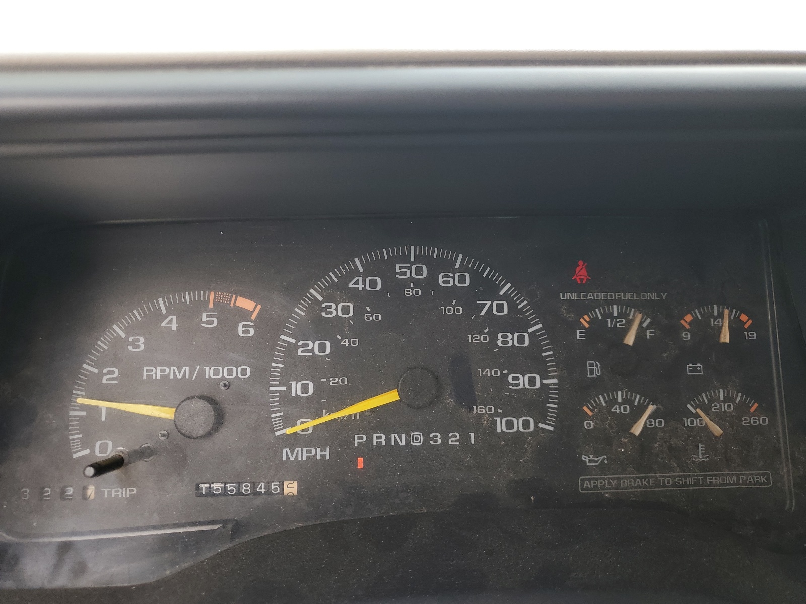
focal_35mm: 26
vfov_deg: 53.1
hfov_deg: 67.3
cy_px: 302
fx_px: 605
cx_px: 403
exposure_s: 1/145
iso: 50
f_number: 1.5
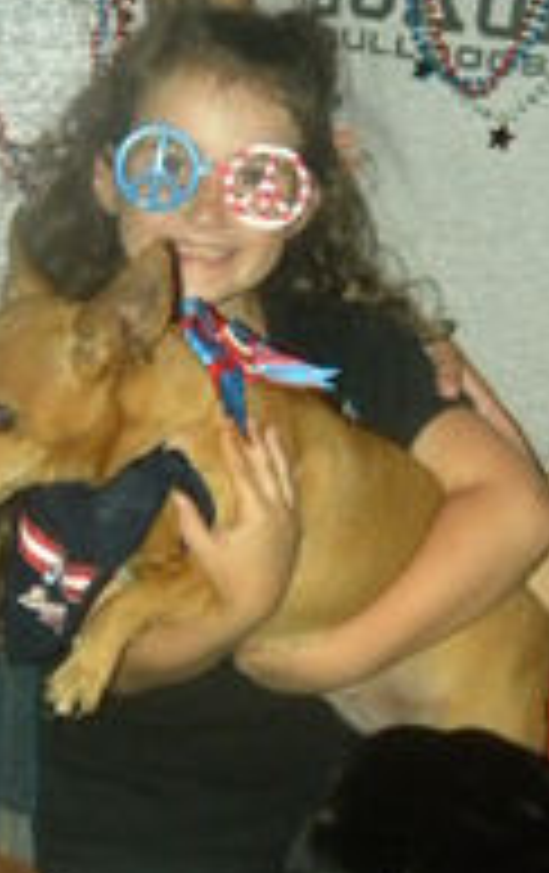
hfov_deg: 10.7
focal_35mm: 123
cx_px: 144
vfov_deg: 16.7
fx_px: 2932
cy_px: 112
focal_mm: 8.6
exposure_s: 1/30
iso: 400
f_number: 3.9
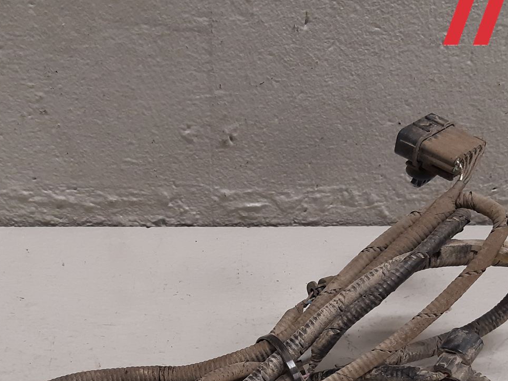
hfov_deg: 34.9
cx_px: 228
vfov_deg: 25.5
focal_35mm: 55
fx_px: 807
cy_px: 359
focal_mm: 3.93
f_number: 1.7
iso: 125
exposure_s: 1/50
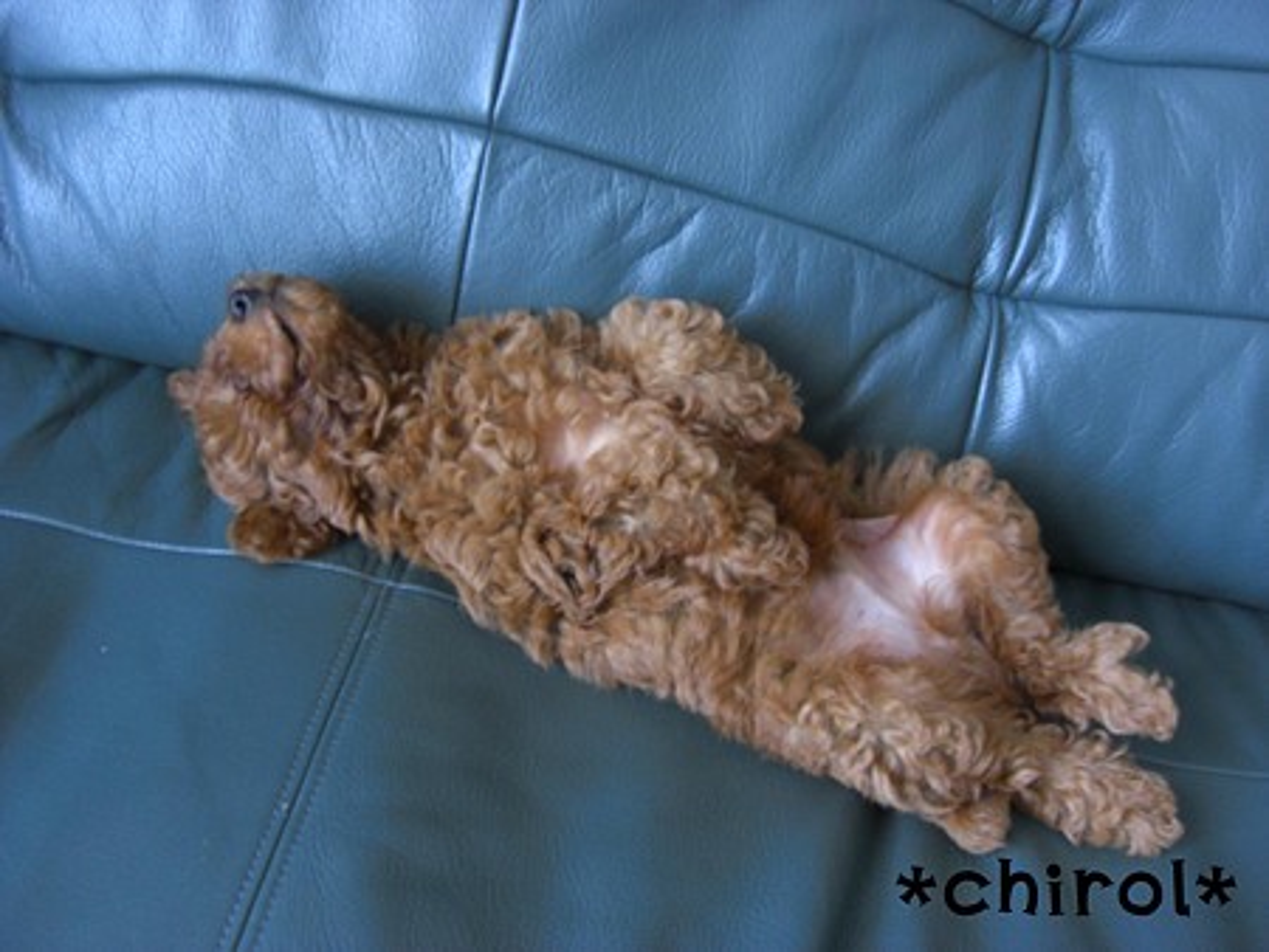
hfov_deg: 49.0
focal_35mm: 38
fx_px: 1394
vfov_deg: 37.8
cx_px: 634
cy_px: 476
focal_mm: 7.9
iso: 200
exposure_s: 1/2
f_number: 2.8
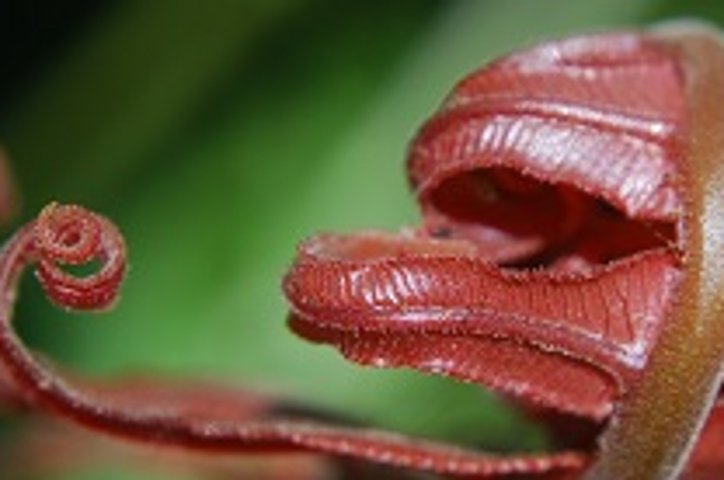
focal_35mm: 159
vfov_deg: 8.6
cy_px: 297
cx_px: 372
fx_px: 3192
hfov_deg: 12.9
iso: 100
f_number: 8
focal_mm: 55
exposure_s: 1/60
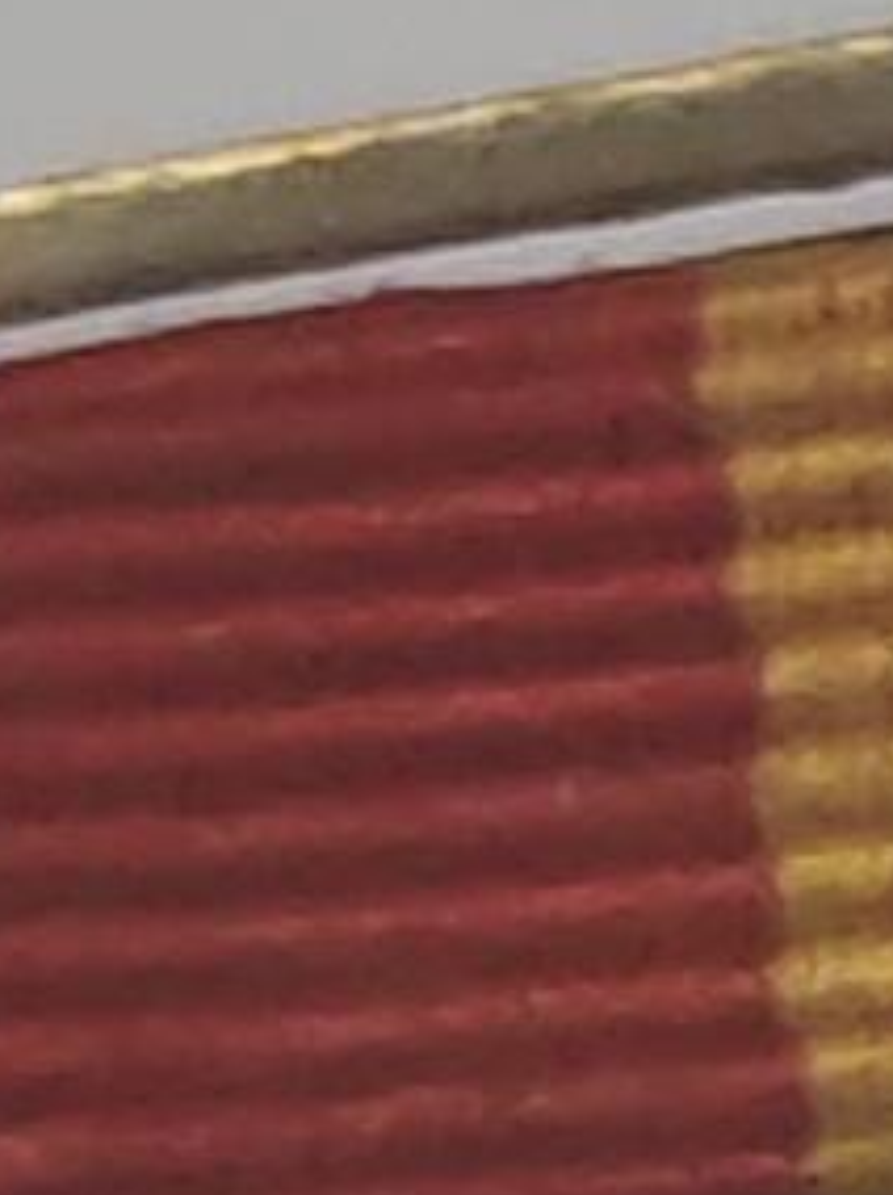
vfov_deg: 4.5
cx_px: 1098
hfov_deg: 3.4
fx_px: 14824
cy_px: 2717
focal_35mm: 430
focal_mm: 5.52
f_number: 1.95
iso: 500
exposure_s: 1/33
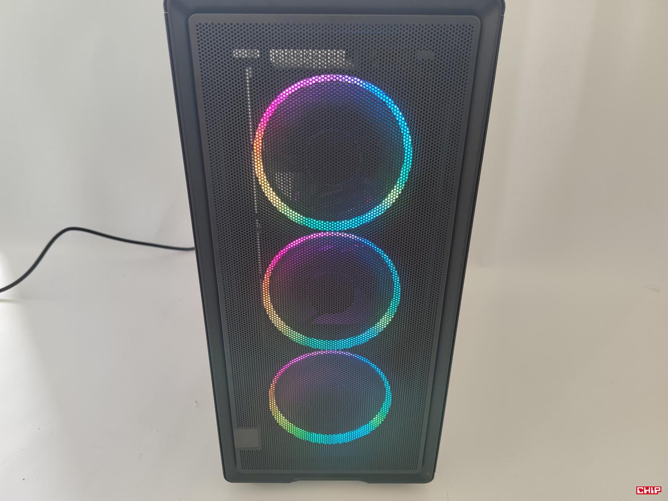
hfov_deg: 69.4
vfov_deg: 54.9
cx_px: 334
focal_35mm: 25
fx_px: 482
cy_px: 250
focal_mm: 6.78
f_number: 1.85
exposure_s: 1/50
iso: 261
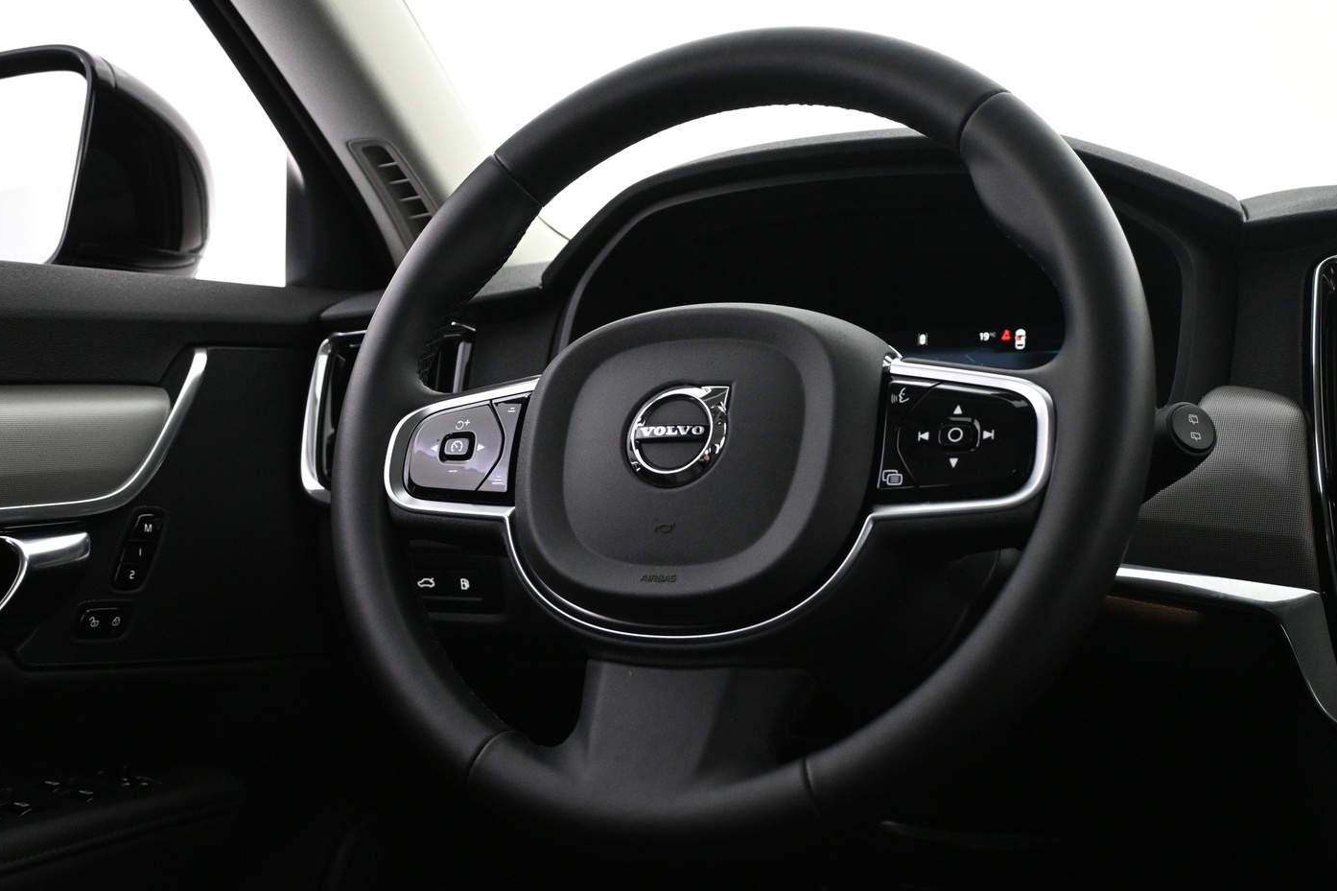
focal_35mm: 44
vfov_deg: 30.8
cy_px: 427
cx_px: 632
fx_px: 1618
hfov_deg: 44.9
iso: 1600
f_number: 4.2
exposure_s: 1/30
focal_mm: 25
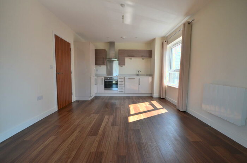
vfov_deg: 77.0
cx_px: 124
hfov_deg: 100.5
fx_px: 103
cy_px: 82
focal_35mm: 15
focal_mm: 10
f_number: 5.6
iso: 280
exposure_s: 1/125
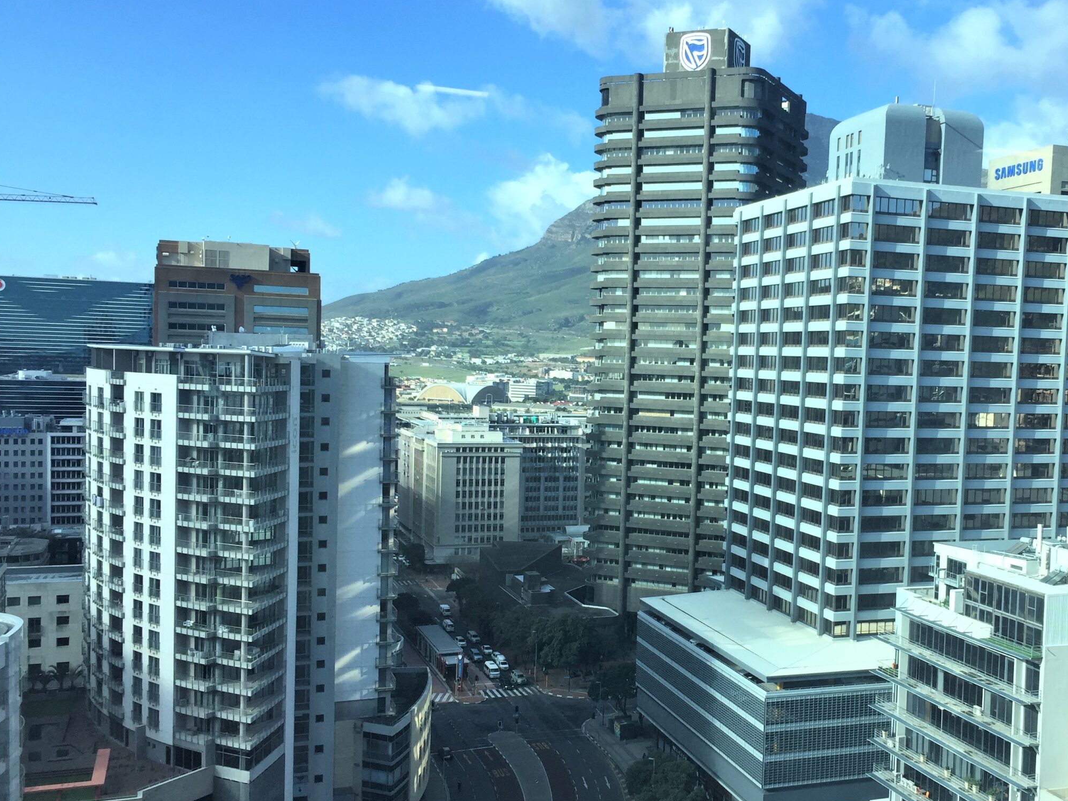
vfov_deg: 38.7
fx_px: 1142
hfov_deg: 49.6
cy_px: 431
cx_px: 675
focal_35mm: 37
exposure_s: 1/618
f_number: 2.2
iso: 32
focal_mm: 4.15
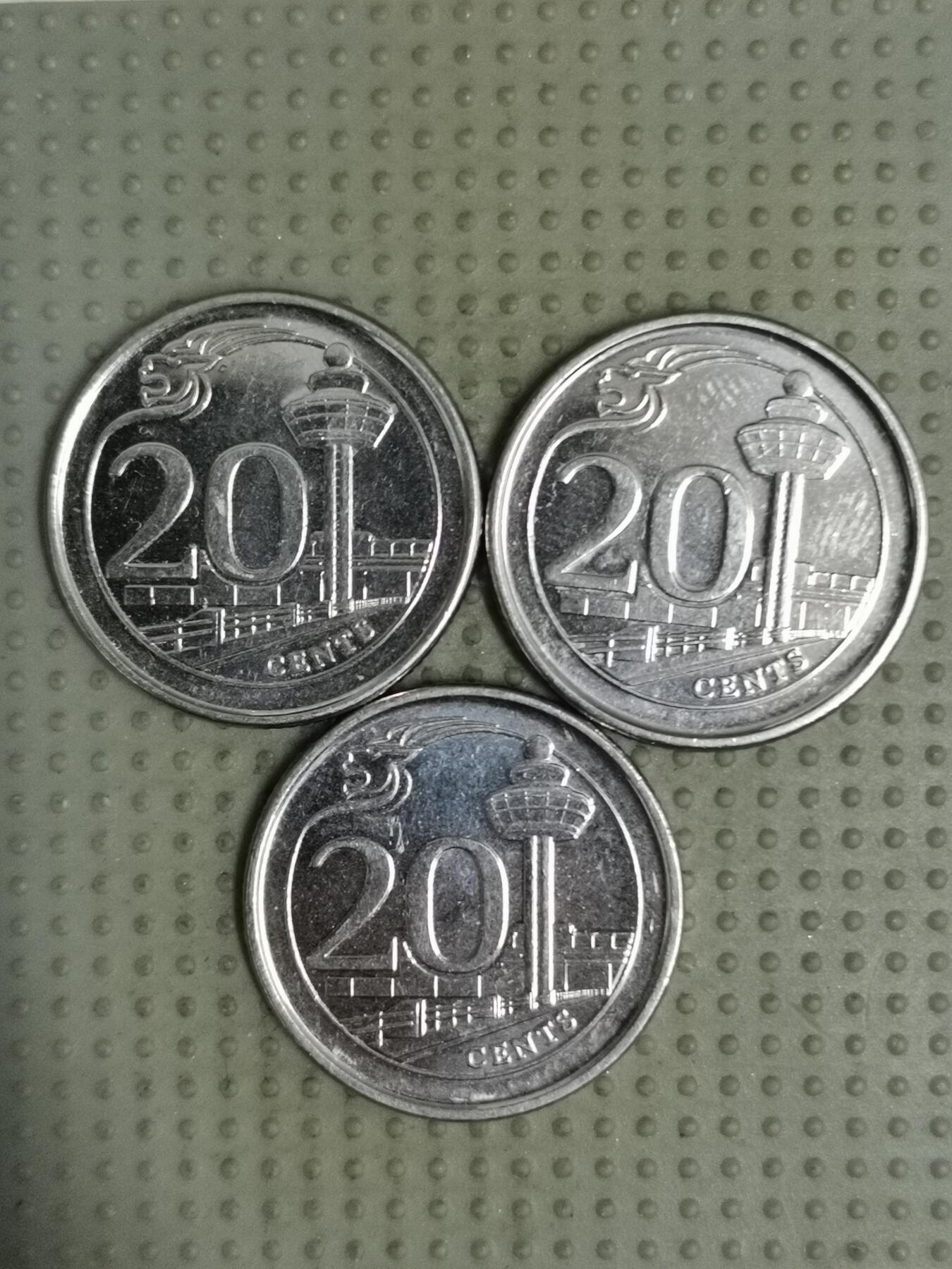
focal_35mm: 52
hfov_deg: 28.0
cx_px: 476
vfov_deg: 36.8
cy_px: 634
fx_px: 1907
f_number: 1.8
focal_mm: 4.75
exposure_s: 1/25.7
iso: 400
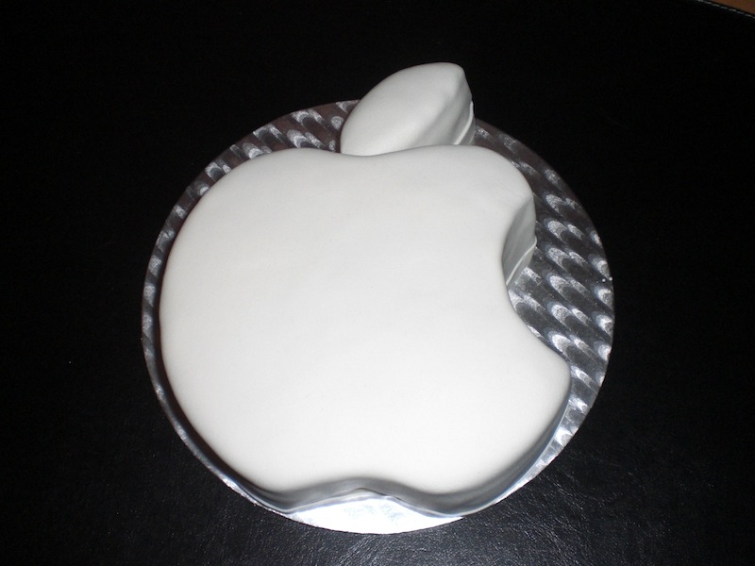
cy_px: 283
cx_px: 378
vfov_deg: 37.7
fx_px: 829
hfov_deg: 49.0
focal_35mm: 38
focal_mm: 6.3
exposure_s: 1/60
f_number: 3.1
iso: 200
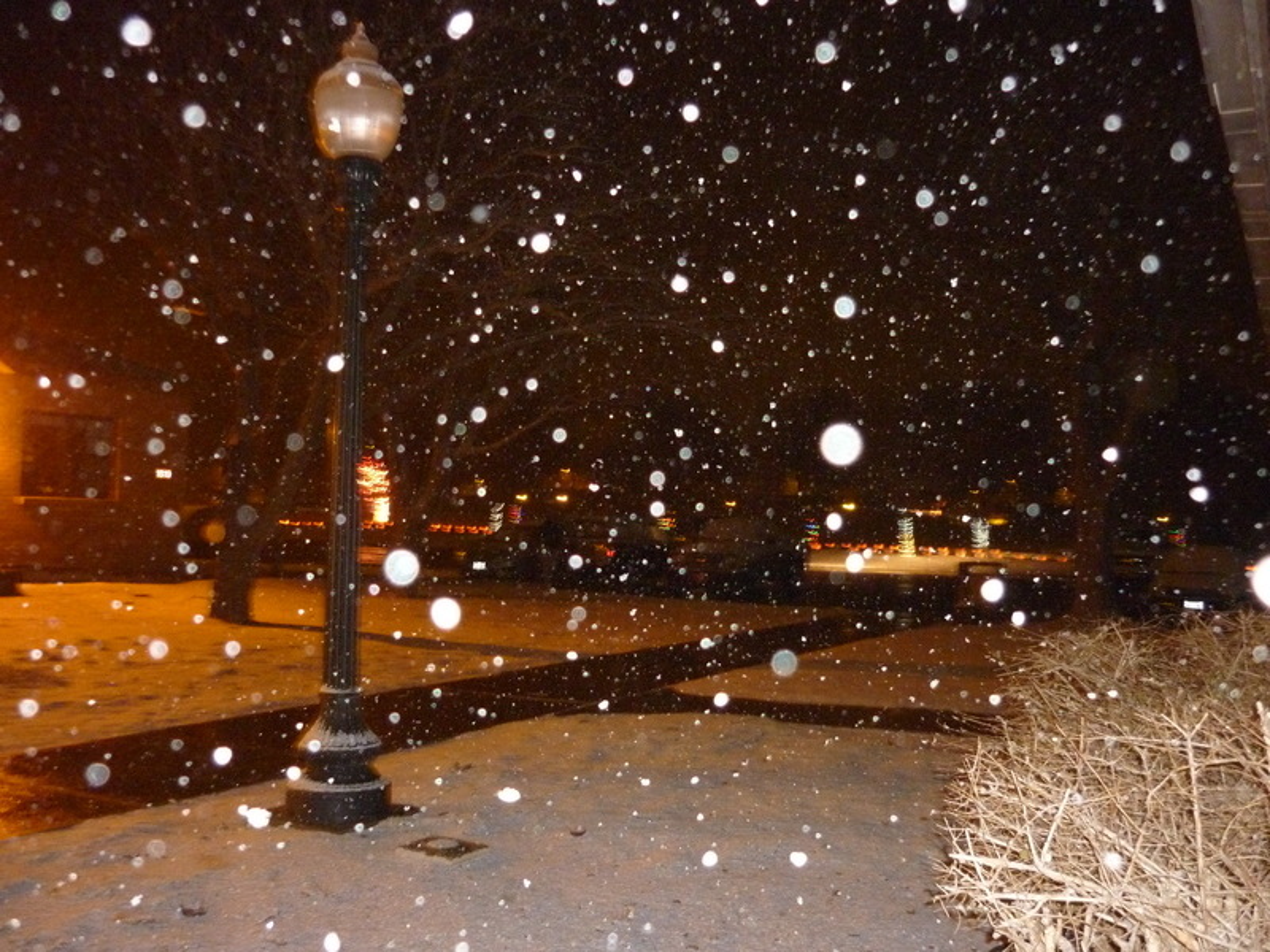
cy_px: 476
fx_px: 1211
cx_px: 635
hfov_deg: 55.4
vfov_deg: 42.9
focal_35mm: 33
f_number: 2.8
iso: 640
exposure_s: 1/8
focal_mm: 5.5
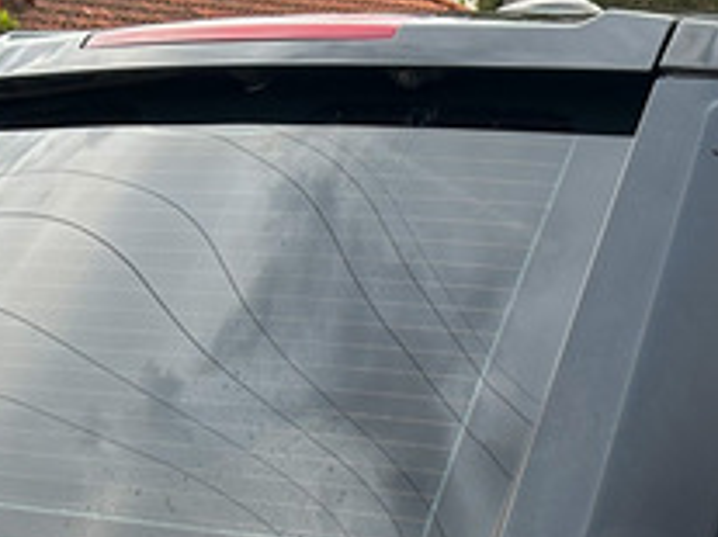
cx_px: 604
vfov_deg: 9.5
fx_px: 3130
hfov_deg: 13.0
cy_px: 814
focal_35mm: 151
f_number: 1.78
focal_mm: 6.86
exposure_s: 1/121
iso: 80
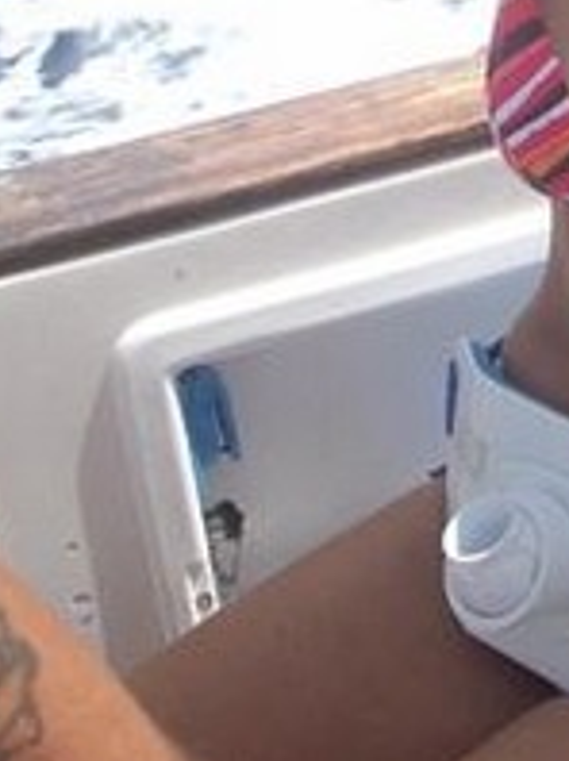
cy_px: -8
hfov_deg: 12.0
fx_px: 2592
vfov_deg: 16.4
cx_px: 857
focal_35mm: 118
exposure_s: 1/185
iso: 64
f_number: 5.6
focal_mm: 6.2
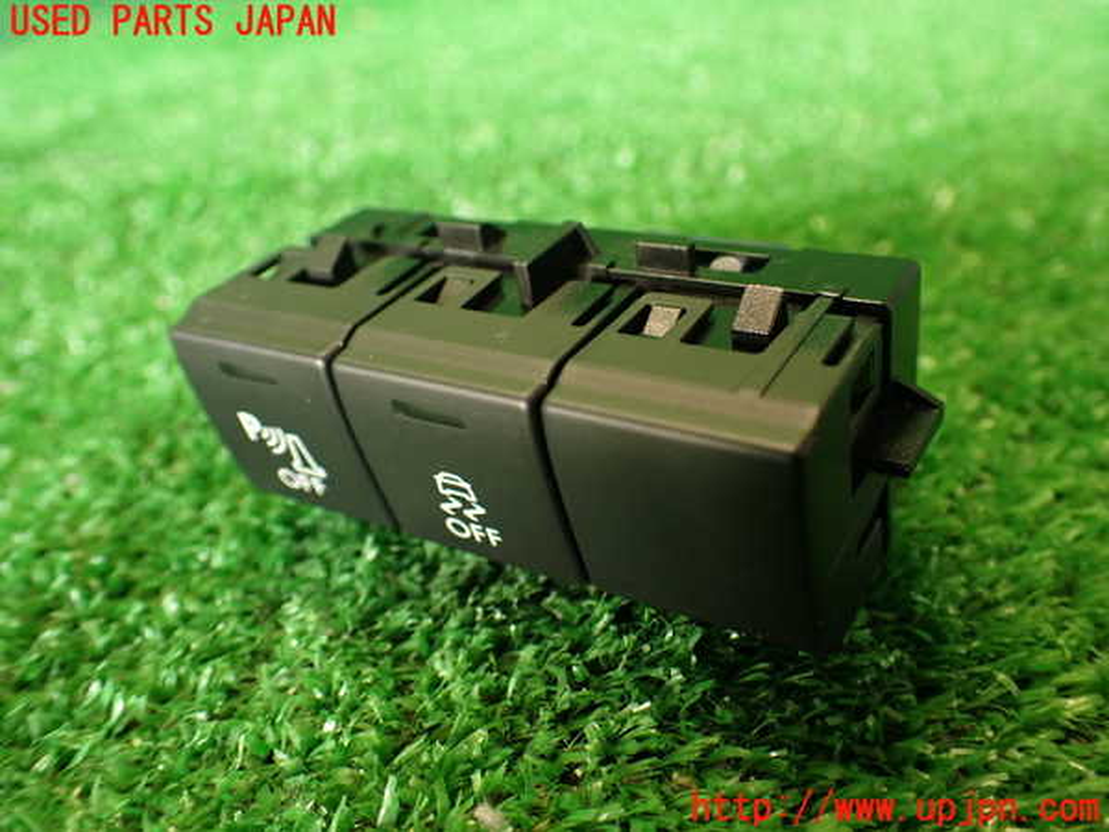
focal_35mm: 32
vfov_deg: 44.2
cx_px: 554
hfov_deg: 56.8
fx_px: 1025
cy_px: 416
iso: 320
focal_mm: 5.79
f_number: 2.4
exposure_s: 1/30
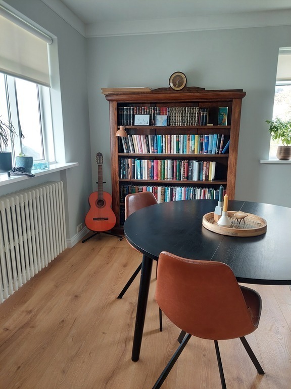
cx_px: 146
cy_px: 194
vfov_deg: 71.6
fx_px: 269
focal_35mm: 24
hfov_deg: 56.8
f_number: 1.8
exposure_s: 1/50
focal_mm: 5.23
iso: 200
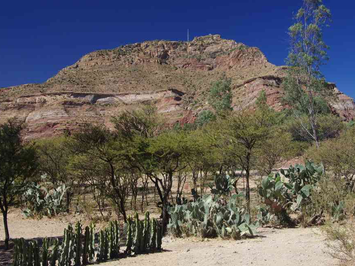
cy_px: 135
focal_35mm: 54
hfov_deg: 35.5
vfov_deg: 27.0
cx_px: 185
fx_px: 554
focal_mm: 32.5
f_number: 11
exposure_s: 1/60
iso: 200
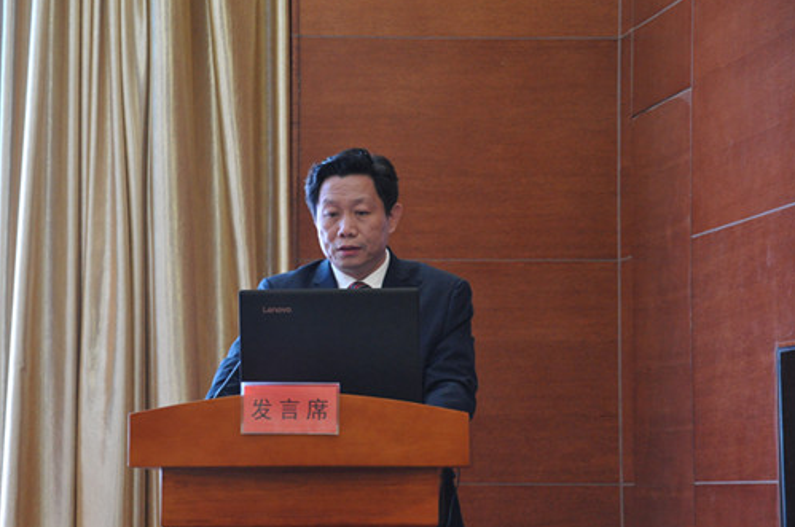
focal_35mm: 166
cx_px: 327
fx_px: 3660
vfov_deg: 8.2
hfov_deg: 12.4
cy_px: 269
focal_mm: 92
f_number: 5.6
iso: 1600
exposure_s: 1/30
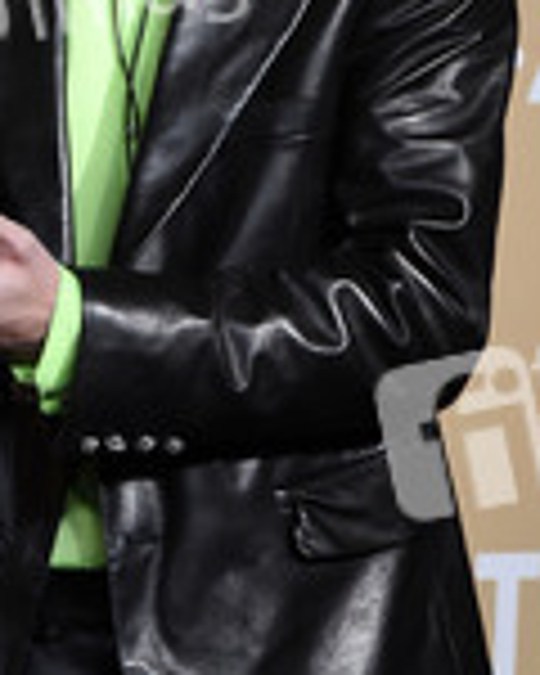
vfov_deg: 7.3
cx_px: 200
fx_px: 5254
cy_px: 189
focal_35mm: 263
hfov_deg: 5.9
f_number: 7.1
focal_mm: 105
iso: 2500
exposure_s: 1/250
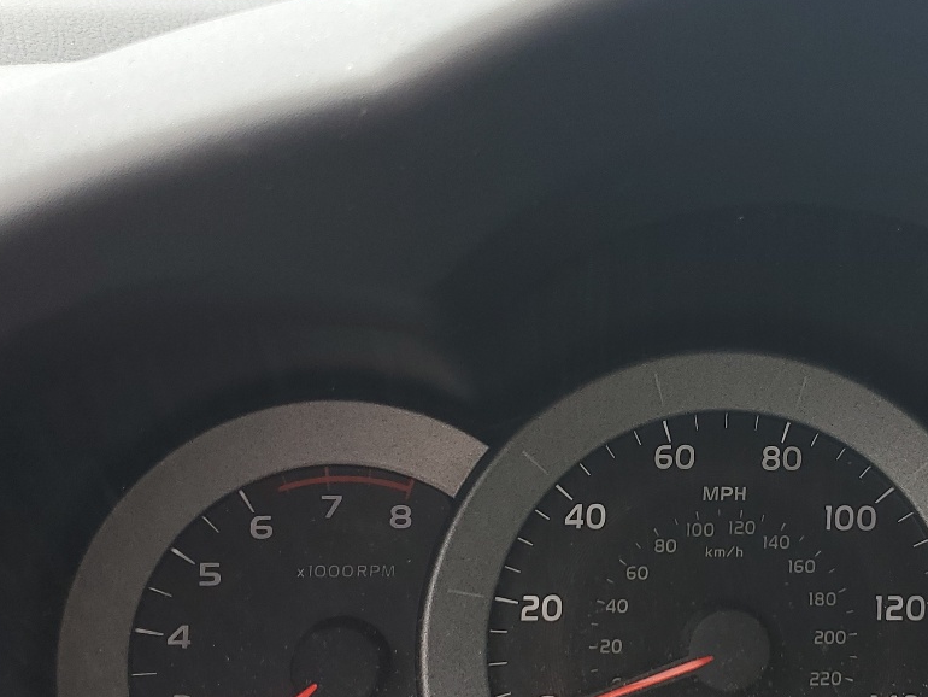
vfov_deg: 26.8
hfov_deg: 34.7
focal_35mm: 54
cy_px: 496
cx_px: 705
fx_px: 1448
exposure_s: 1/196
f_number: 1.5
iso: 50
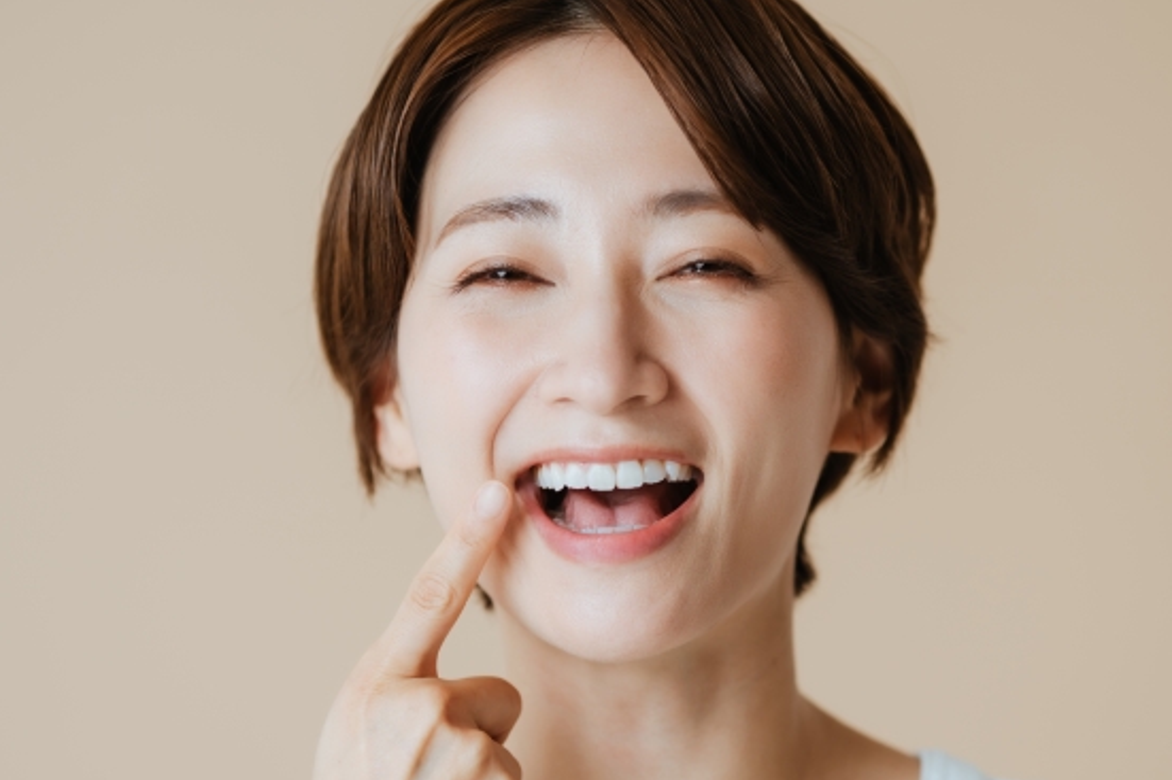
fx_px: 6379
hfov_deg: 10.5
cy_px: 501
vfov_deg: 7.0
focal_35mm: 196
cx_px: 696
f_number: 2.2
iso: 100
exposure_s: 1/250
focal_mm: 135
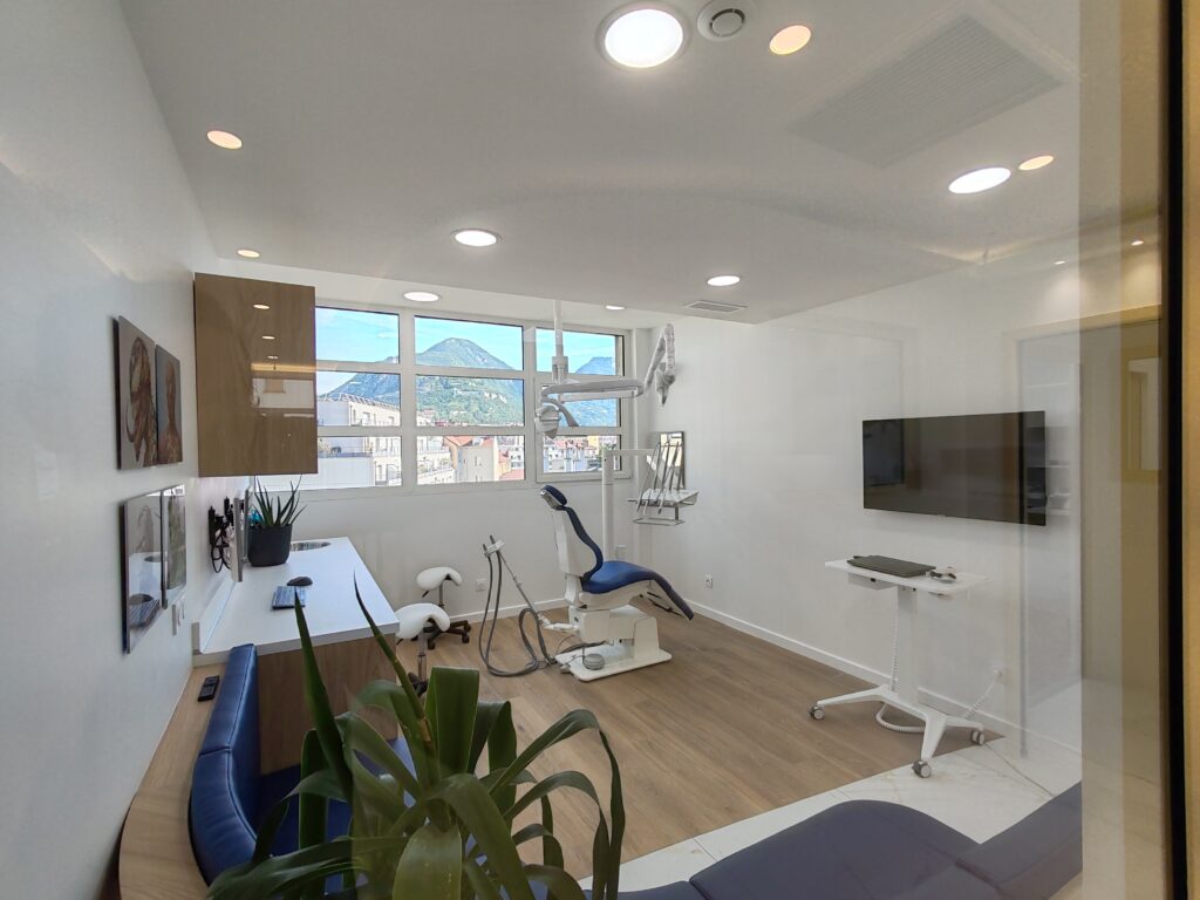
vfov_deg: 78.1
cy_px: 450
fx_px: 555
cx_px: 600
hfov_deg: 94.5
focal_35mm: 16
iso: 50
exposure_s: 1/200
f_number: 2.2
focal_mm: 1.96
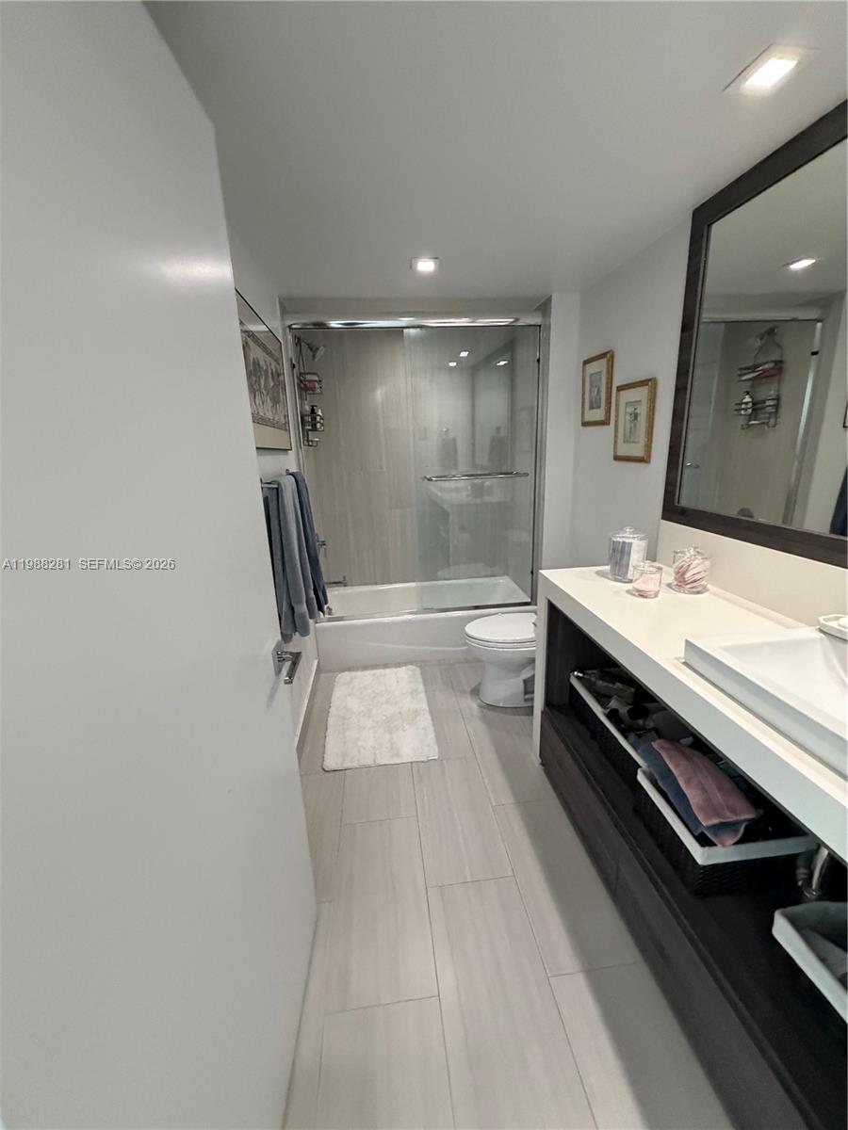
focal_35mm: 14
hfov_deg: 85.7
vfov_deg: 102.1
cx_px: 424
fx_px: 457
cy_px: 565
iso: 640
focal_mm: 2.22
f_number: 2.2
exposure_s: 1/60
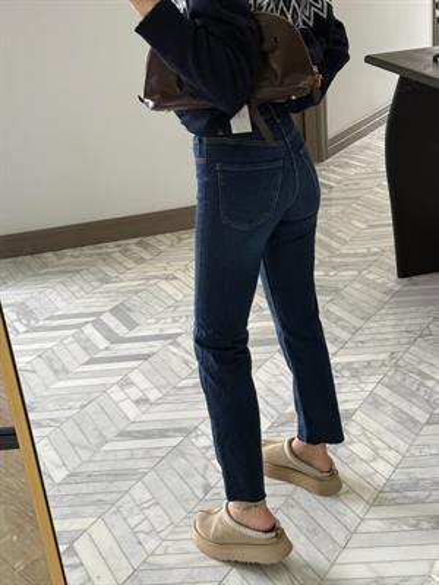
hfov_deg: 30.3
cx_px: 220
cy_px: 292
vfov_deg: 39.7
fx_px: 812
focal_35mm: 48
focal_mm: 6.76
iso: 250
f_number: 1.78
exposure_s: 1/60
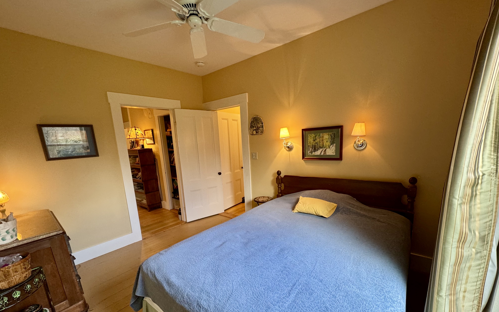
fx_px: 204
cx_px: 247
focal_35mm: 15
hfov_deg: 101.5
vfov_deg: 74.2
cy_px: 183
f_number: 2.2
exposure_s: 1/60
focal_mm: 2.22
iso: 200
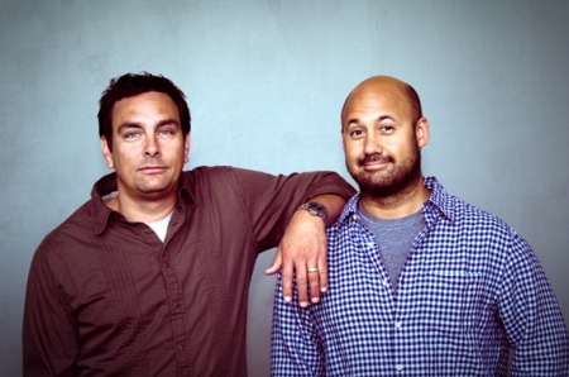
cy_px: 188
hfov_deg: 19.5
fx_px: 1656
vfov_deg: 13.0
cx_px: 284
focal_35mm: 105
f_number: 5
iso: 800
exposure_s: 1/100
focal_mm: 70
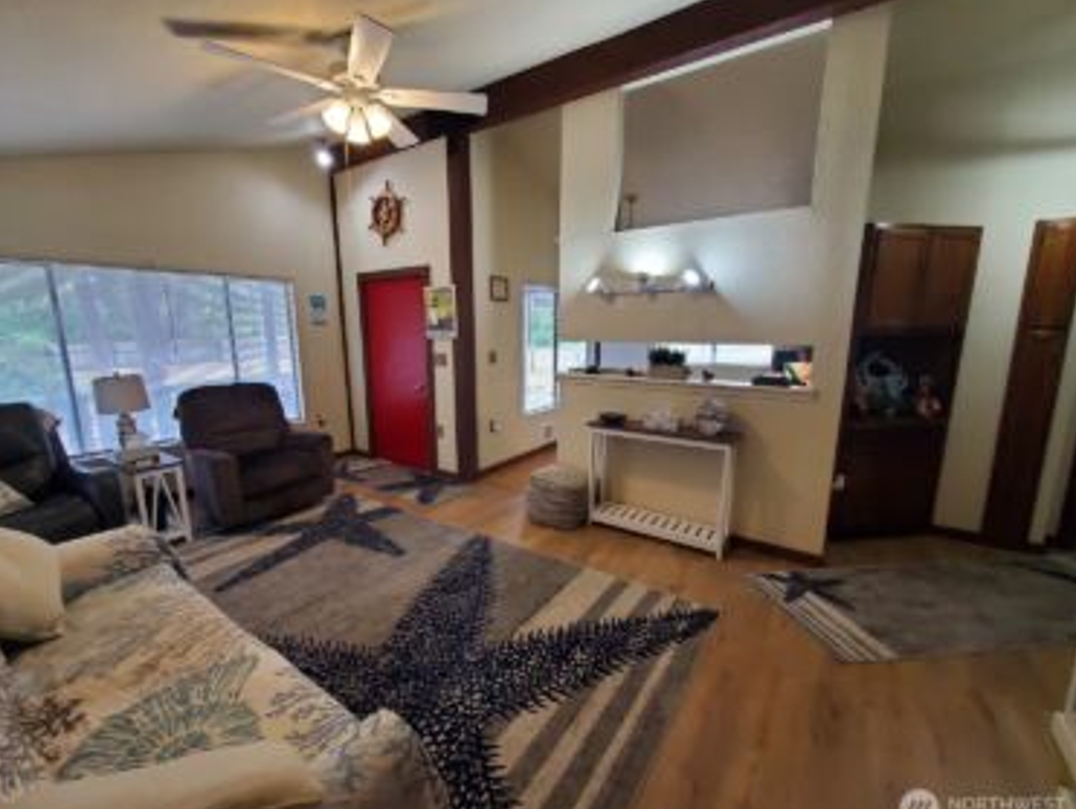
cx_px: 508
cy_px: 403
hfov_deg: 101.9
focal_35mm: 14
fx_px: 436
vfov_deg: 85.8
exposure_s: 1/60
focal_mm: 1.8
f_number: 2.2
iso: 200
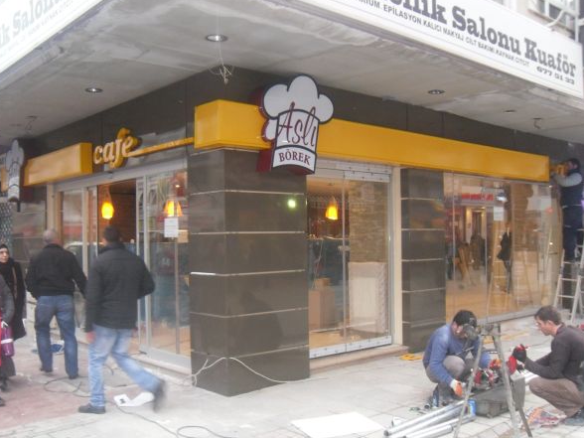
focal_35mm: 37
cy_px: 232
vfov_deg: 38.7
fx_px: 624
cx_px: 287
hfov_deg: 50.1
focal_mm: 6
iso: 400
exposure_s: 1/45
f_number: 2.8
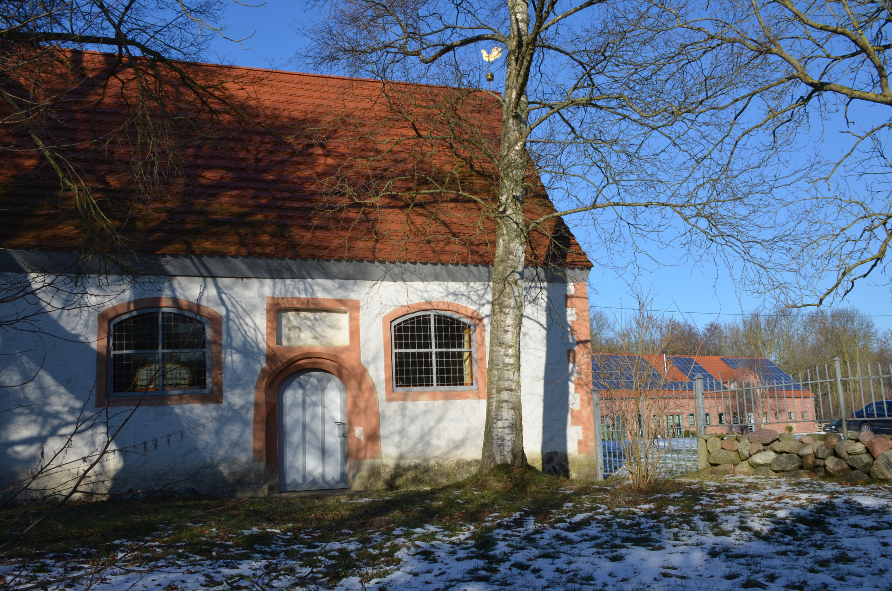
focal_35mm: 33
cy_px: 296
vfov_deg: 39.8
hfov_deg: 57.3
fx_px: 816
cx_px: 446
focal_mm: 22
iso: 110
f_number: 8
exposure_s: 1/250
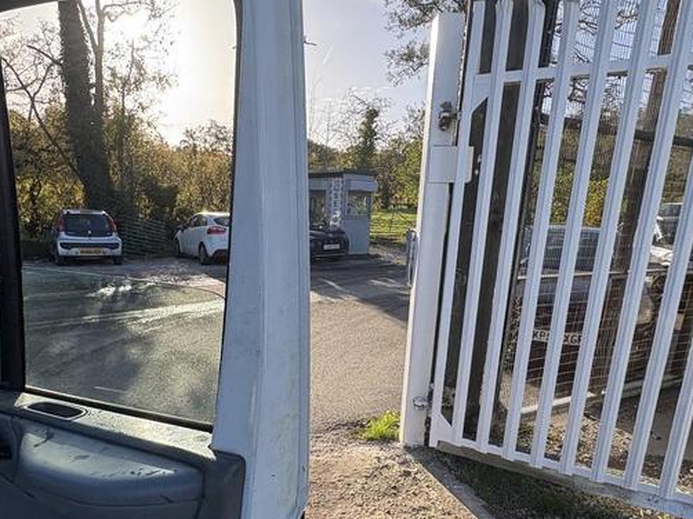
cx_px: 301
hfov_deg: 69.1
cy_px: 330
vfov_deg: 54.1
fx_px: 500
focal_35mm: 25
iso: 40
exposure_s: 1/600
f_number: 2.2
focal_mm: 2.22
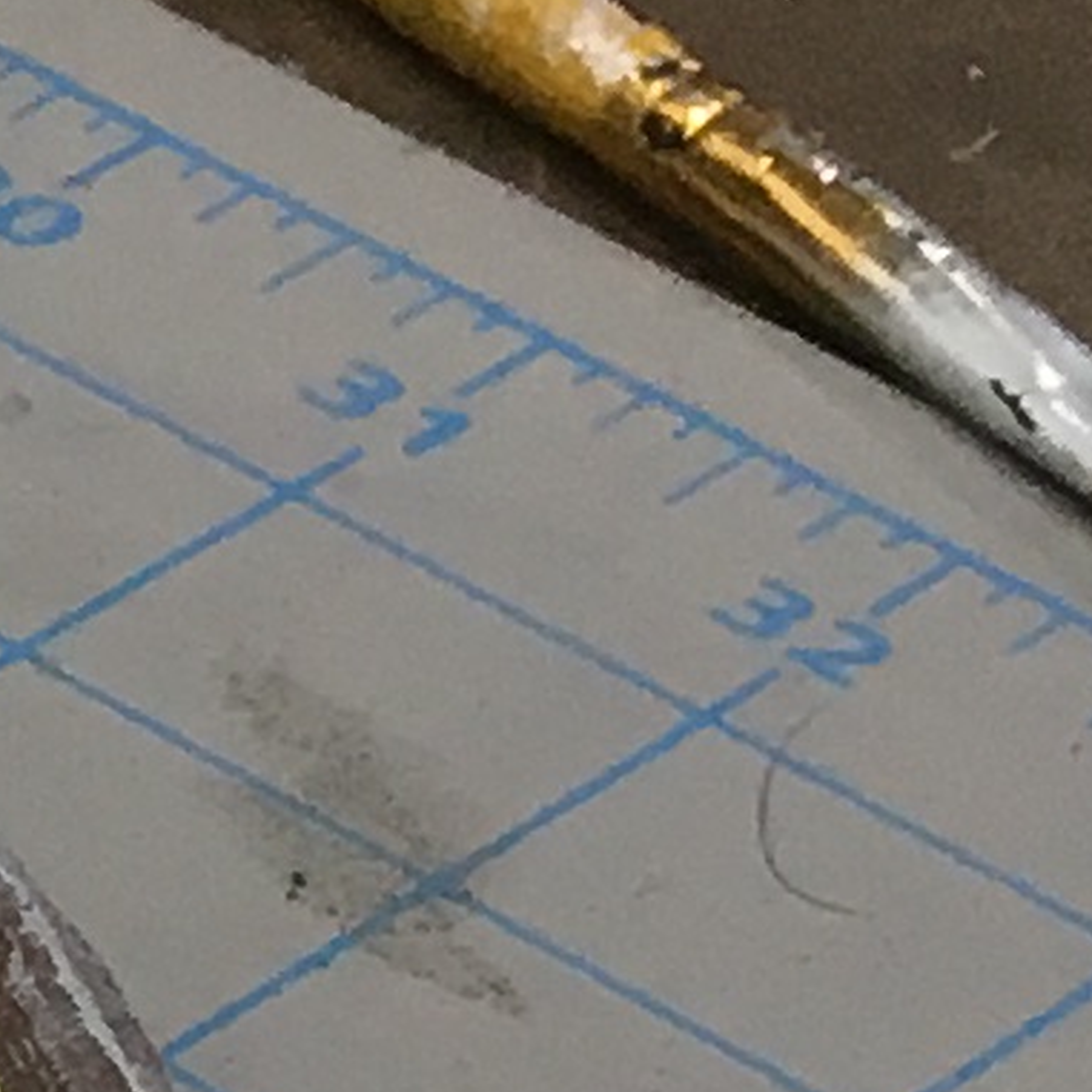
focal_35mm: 271
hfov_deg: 5.3
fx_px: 9672
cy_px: 1611
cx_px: -3981
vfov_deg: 6.4
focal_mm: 4.15
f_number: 2.2
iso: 25
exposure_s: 1/40
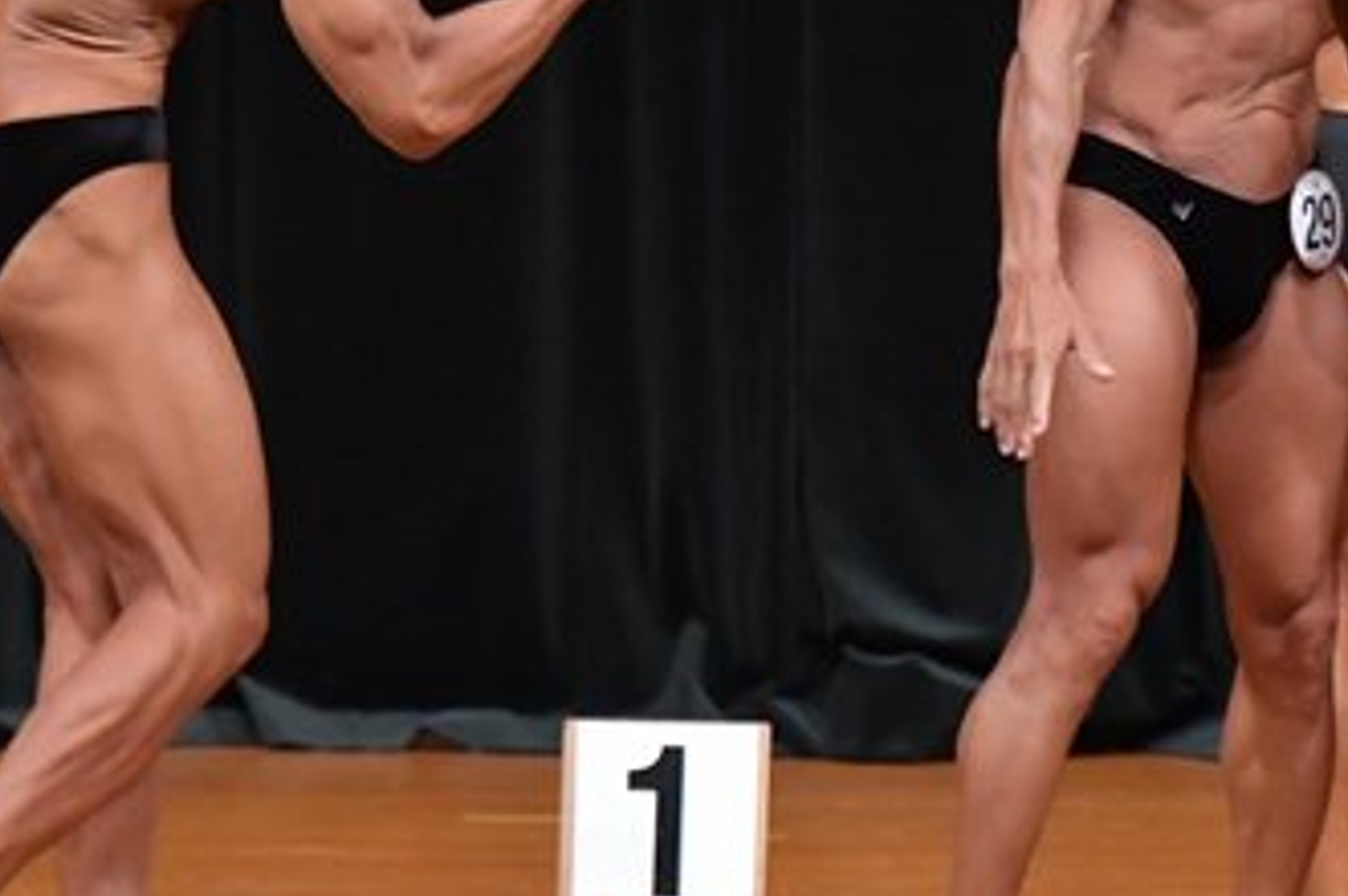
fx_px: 22332
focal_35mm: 597
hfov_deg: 3.5
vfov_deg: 2.3
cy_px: 224
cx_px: 1521
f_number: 5.6
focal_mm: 170
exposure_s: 1/400
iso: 6400
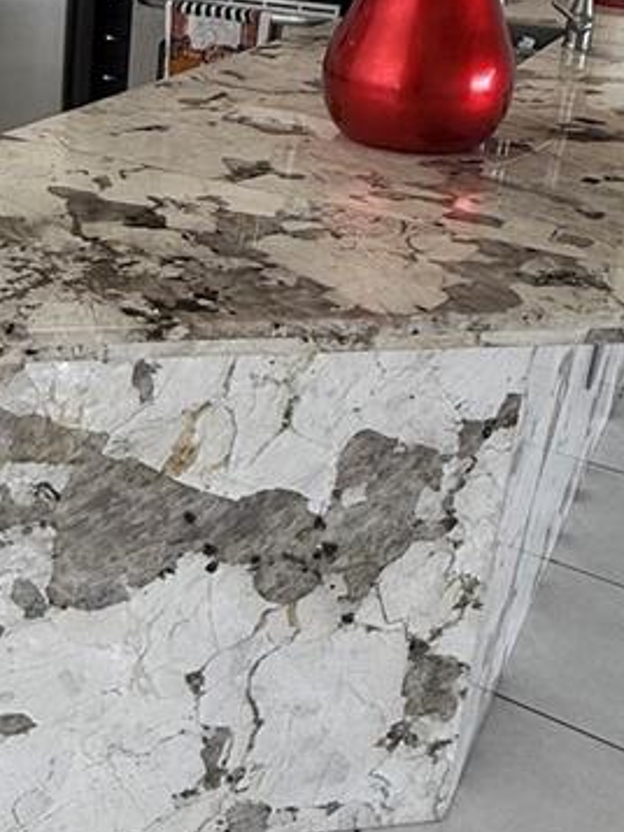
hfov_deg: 28.5
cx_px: -37
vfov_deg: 39.2
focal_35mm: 47
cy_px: 193
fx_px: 1129
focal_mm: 2.22
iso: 80
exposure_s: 1/120
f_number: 2.2
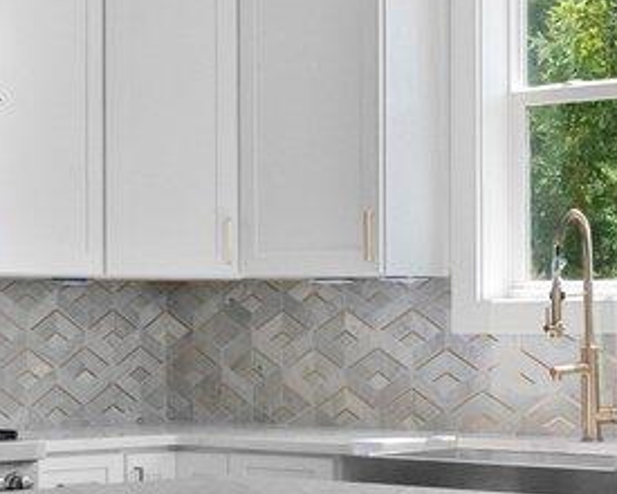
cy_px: 320
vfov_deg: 14.6
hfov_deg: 18.1
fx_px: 1917
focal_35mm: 105
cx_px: 88
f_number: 8
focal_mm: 10
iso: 400
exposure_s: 1/13
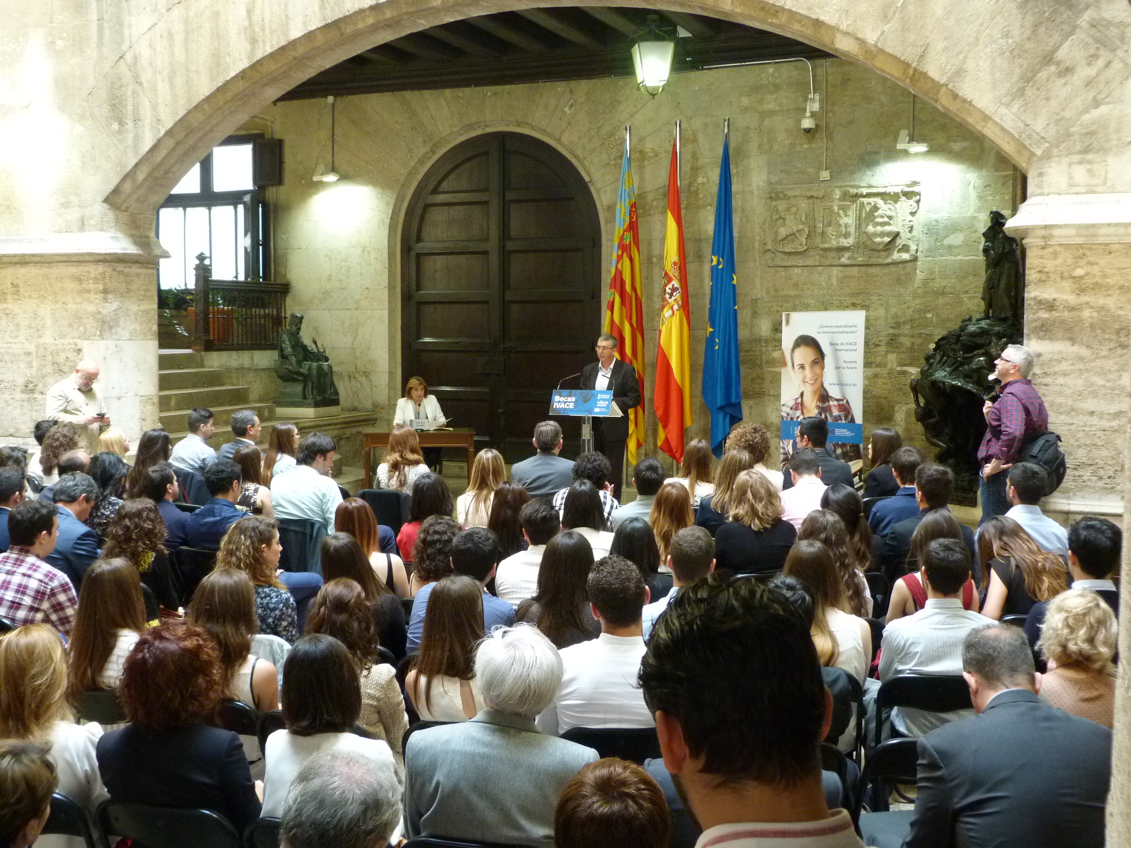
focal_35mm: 37
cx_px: 566
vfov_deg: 38.7
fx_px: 1209
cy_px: 424
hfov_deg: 50.1
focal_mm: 6.7
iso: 400
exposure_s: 1/50
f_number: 3.1
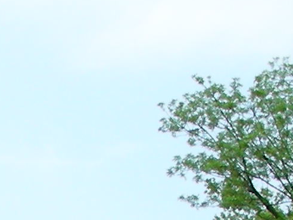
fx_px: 2328
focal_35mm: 275
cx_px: -252
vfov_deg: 5.2
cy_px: 616
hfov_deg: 7.0
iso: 50
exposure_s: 1/436
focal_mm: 8
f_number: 4
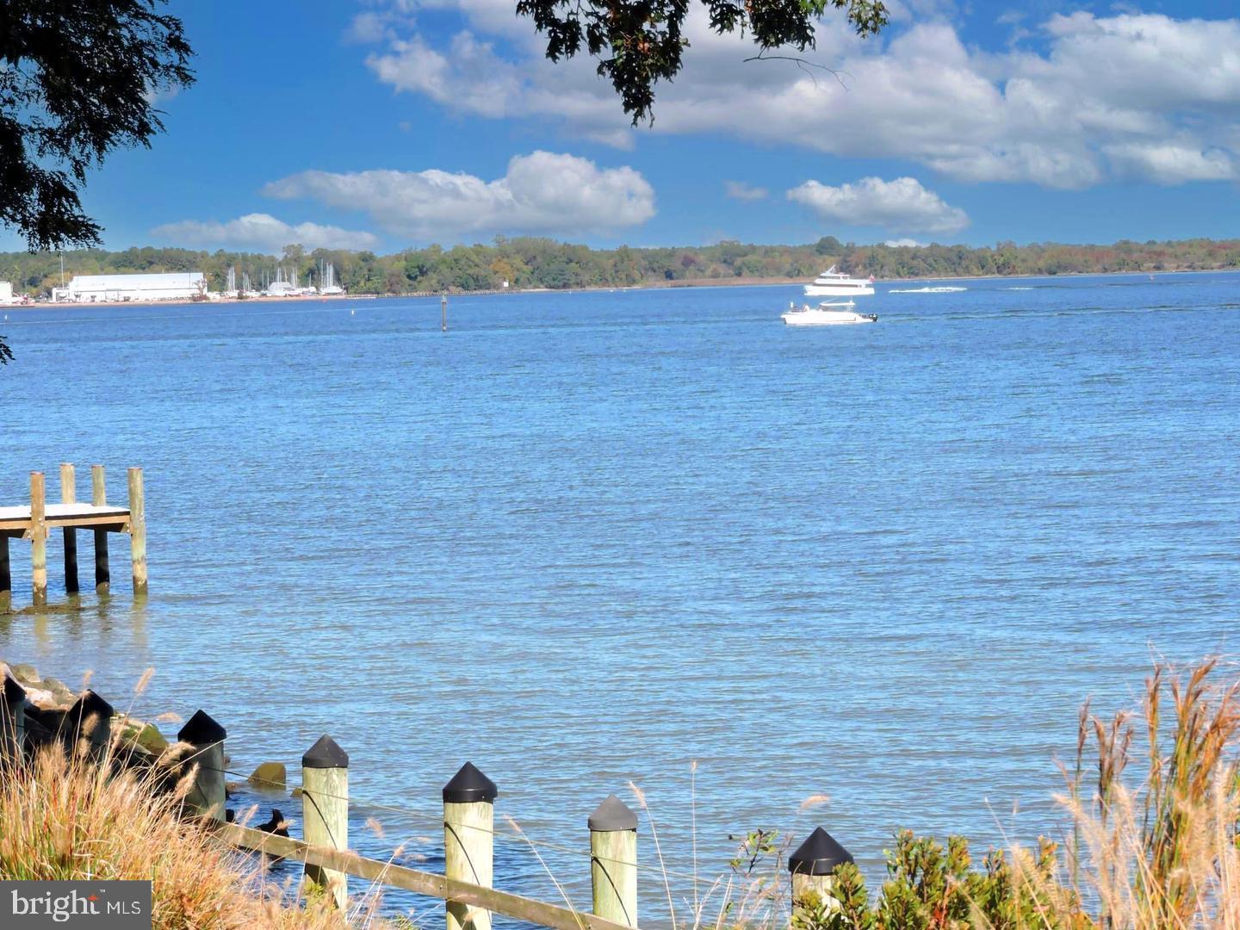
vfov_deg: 14.1
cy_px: 465
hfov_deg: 18.7
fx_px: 3761
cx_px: 620
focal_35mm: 105
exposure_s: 1/1250
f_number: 4.2
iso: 220
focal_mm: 18.7
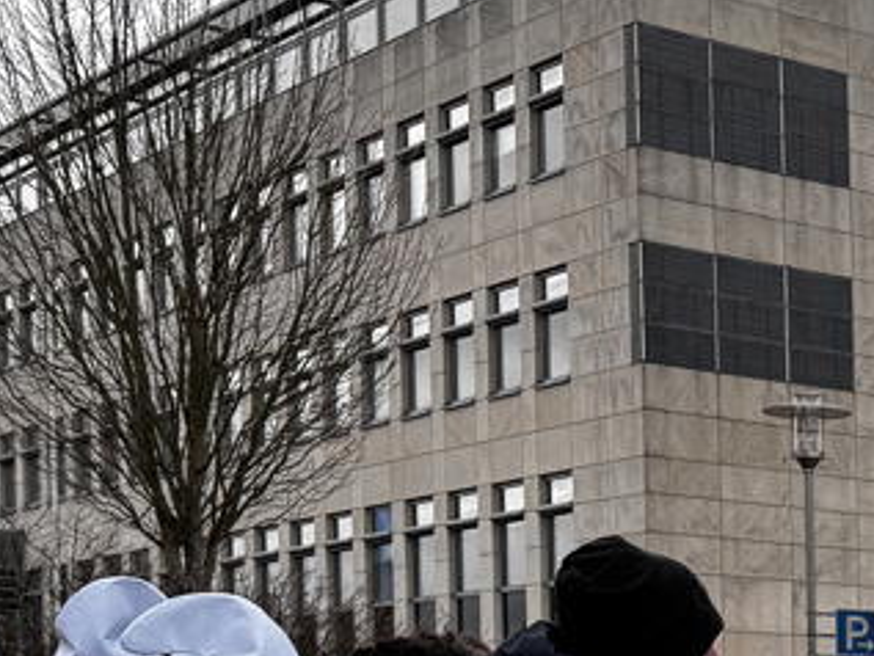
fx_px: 2450
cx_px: 1216
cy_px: 904
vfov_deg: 14.5
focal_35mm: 97
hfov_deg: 18.5
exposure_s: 1/394
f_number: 1.78
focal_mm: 6.76
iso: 80
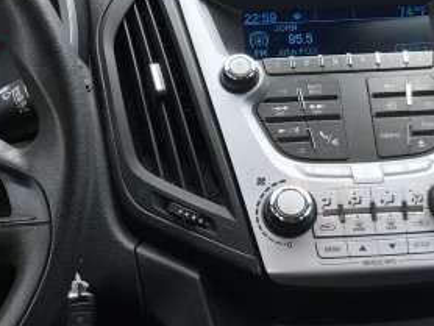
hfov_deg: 19.0
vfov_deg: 14.3
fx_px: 1292
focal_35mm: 103
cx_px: 259
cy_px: 80
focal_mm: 3.99
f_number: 1.8
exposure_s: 1/153
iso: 20
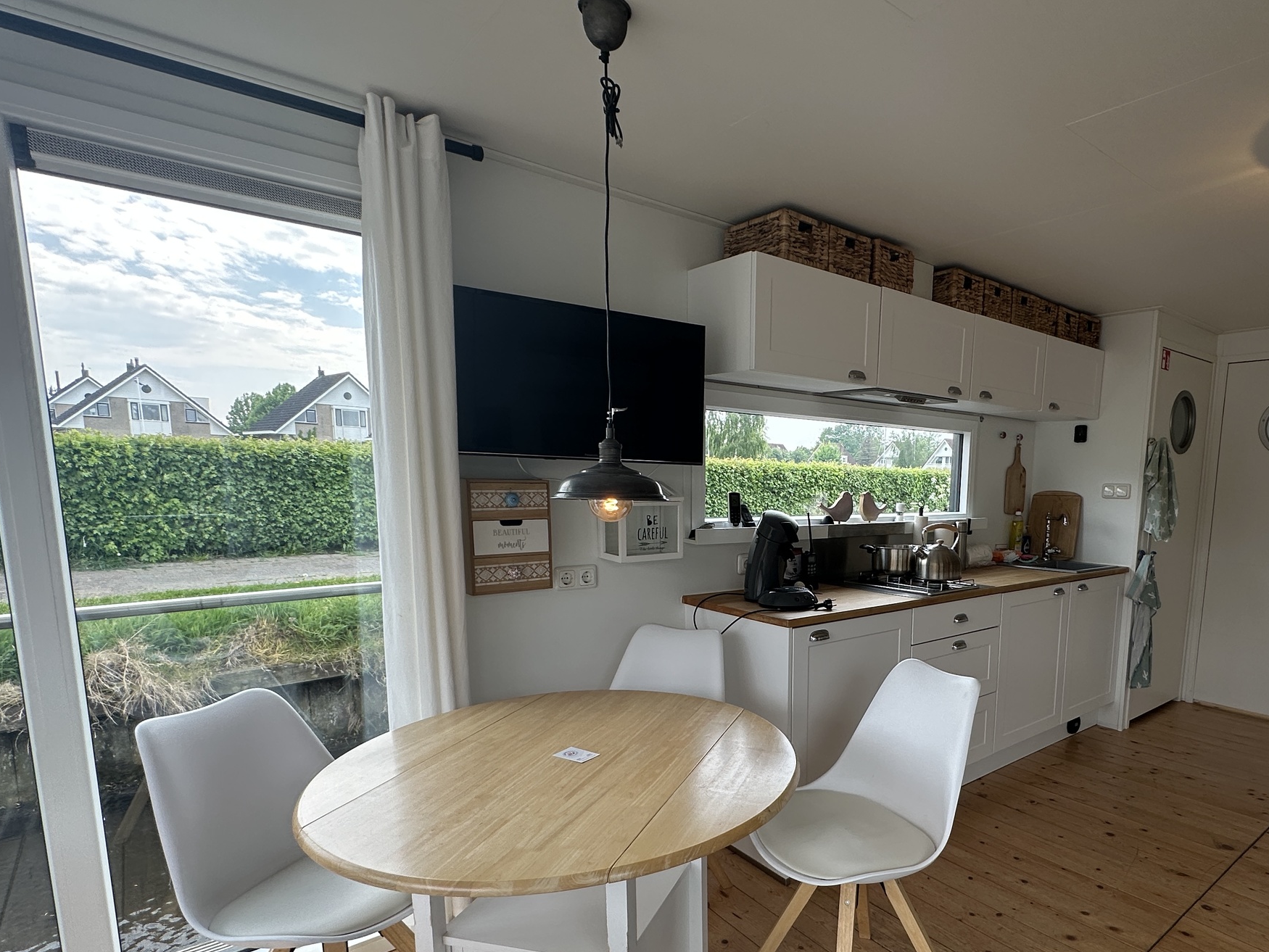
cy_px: 586
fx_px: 733
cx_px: 793
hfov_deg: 80.2
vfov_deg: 65.2
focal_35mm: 20
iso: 40
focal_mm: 2.22
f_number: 2.2
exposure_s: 1/278
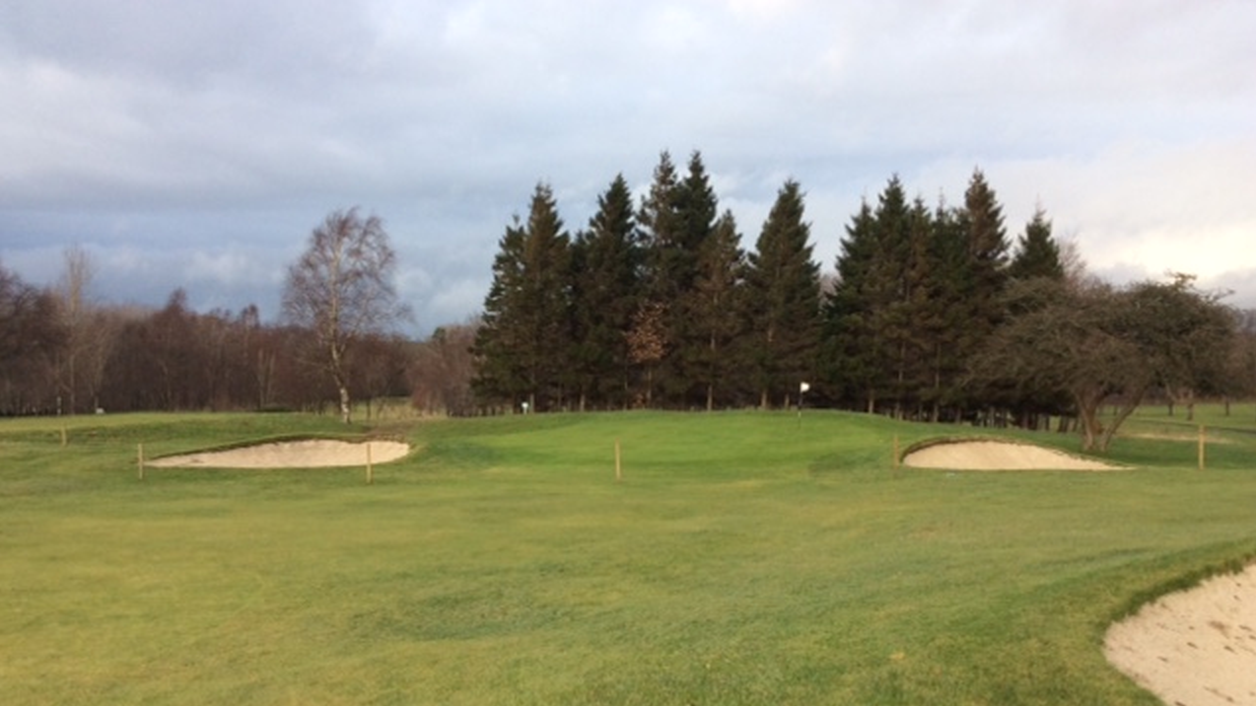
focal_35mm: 35
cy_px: 467
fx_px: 1165
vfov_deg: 33.4
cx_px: 627
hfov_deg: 56.6
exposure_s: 1/316
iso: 32
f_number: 2.4
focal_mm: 3.3
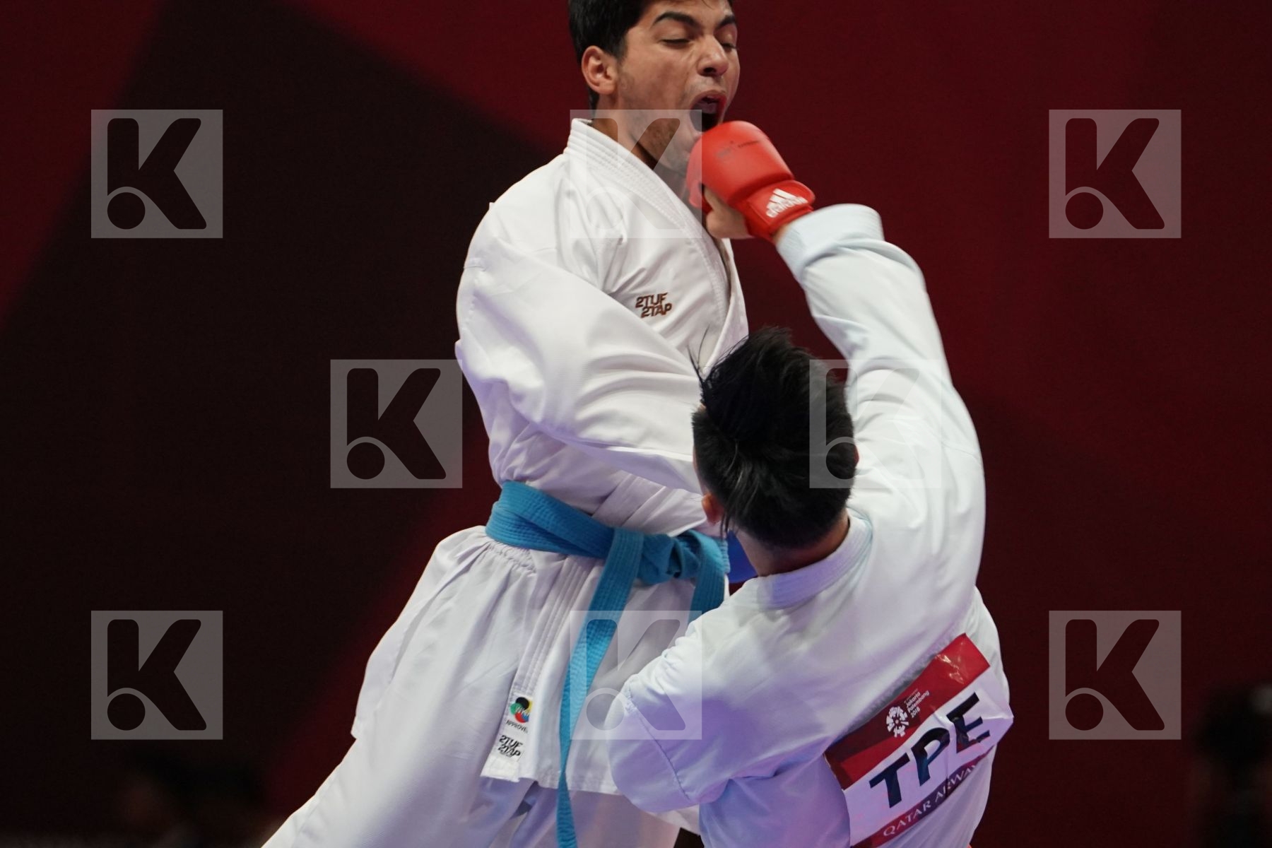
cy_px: 424
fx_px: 13779
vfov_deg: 3.5
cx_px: 636
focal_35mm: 390
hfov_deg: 5.3
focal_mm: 260
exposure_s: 1/1000
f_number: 4
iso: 3200
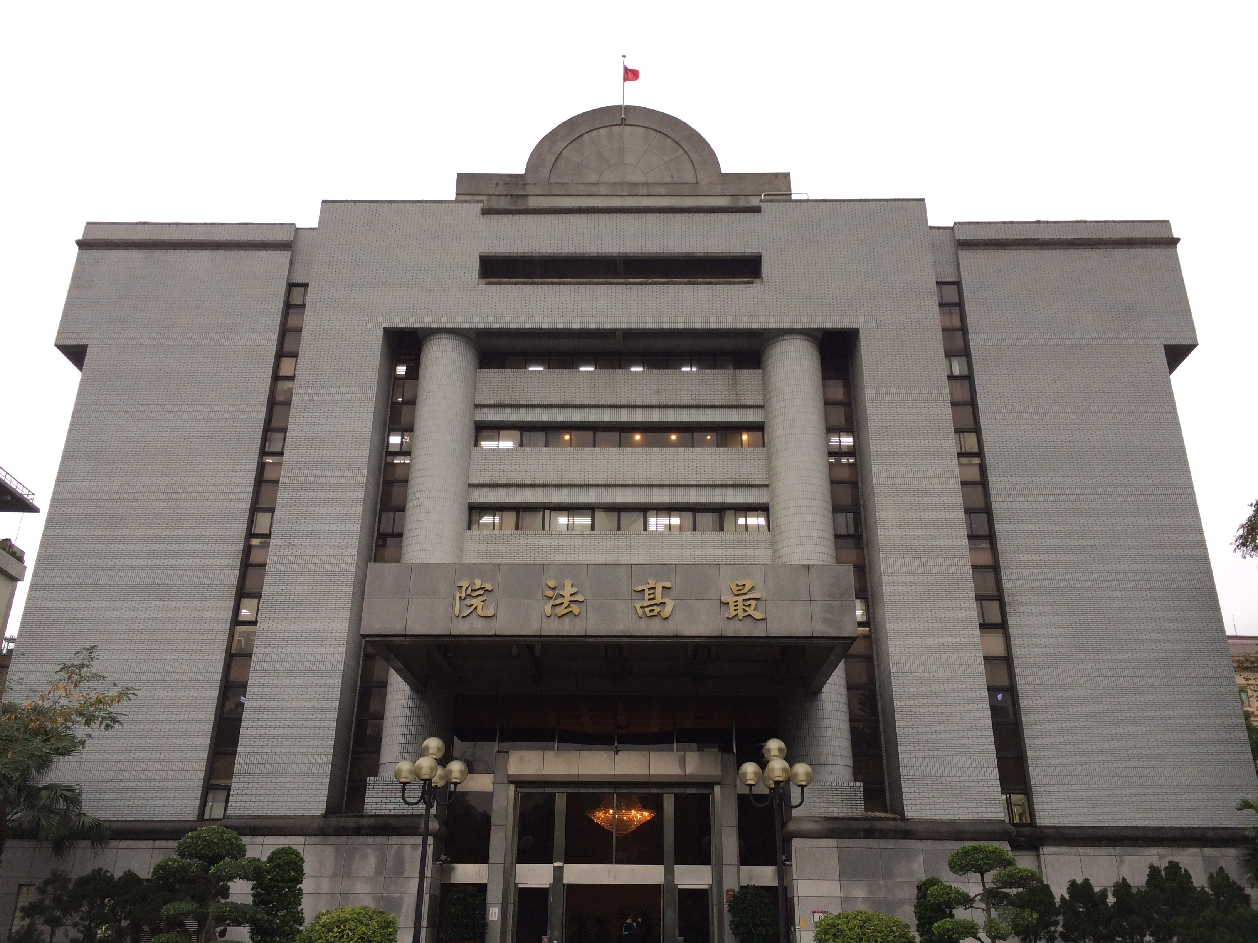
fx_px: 1090
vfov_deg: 46.8
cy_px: 472
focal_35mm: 30
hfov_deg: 60.0
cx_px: 629
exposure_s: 1/60
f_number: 2.2
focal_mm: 4.12
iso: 50
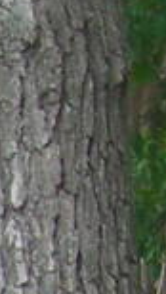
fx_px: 3354
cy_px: 1060
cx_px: -1177
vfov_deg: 4.7
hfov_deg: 2.5
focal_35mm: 430
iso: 50
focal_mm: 7.8
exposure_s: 1/65.5
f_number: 2.8
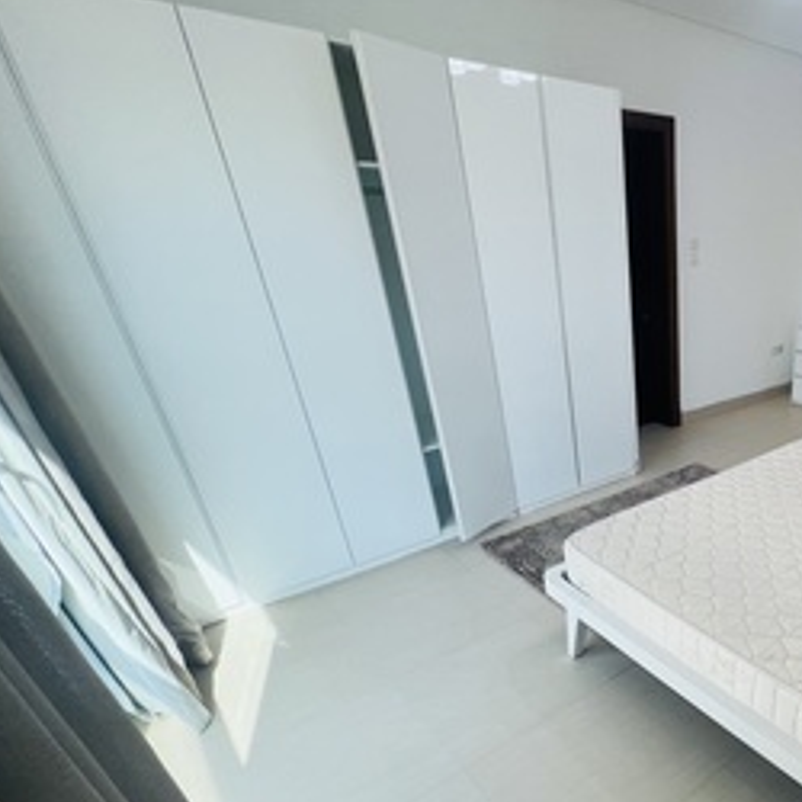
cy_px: 531
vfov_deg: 70.2
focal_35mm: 21
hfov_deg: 61.7
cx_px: 711
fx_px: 550
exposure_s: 1/100
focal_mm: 1.57
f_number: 1.8
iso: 80
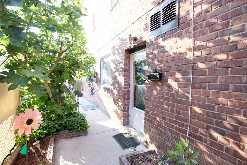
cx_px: 124
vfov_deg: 70.4
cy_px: 82
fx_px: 117
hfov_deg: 93.3
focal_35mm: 17
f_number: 4
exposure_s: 1/85
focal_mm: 11.5
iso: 400
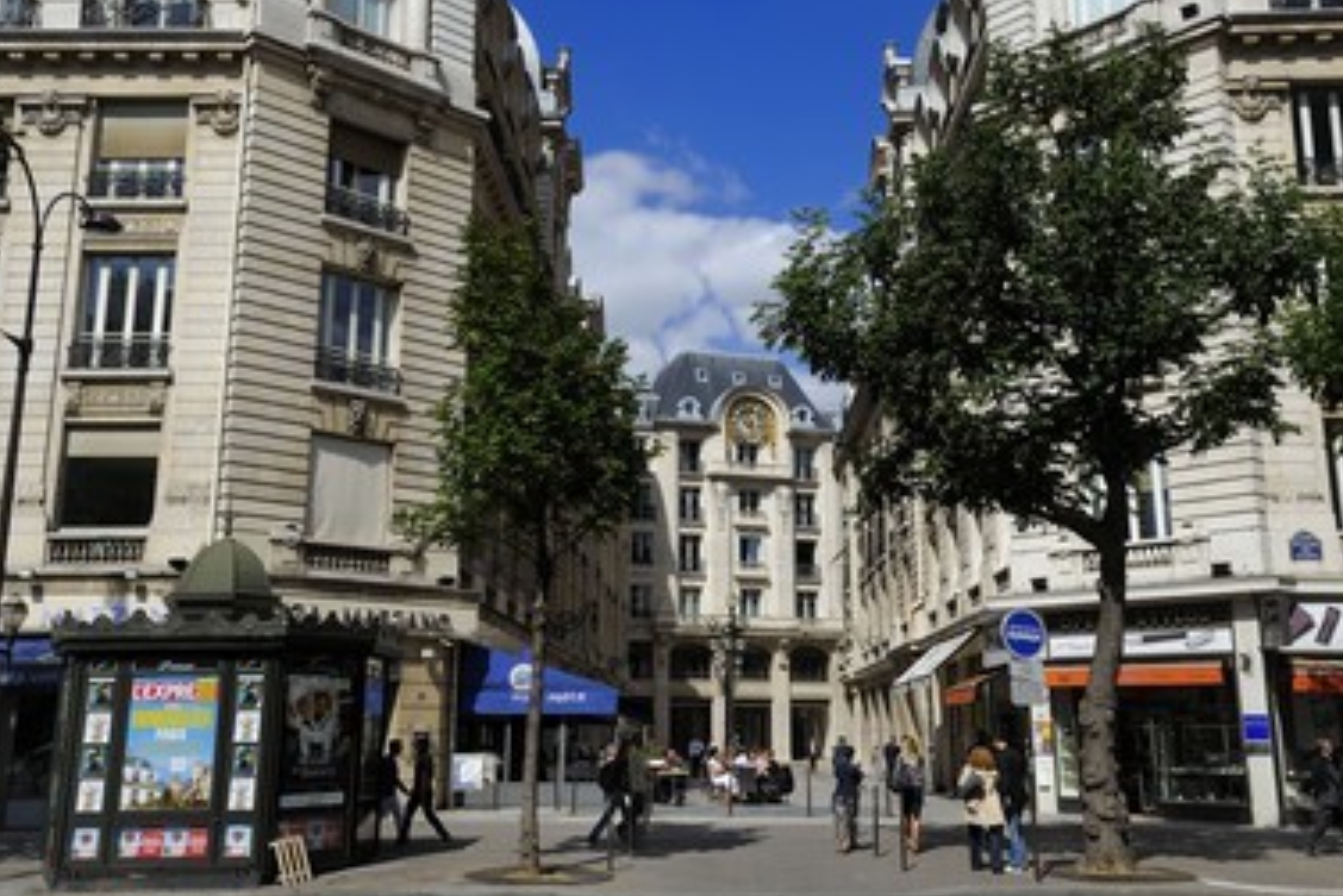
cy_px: 418
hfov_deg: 50.7
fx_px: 1418
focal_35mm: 38
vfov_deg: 35.1
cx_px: 672
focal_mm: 34
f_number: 14
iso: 200
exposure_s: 1/200
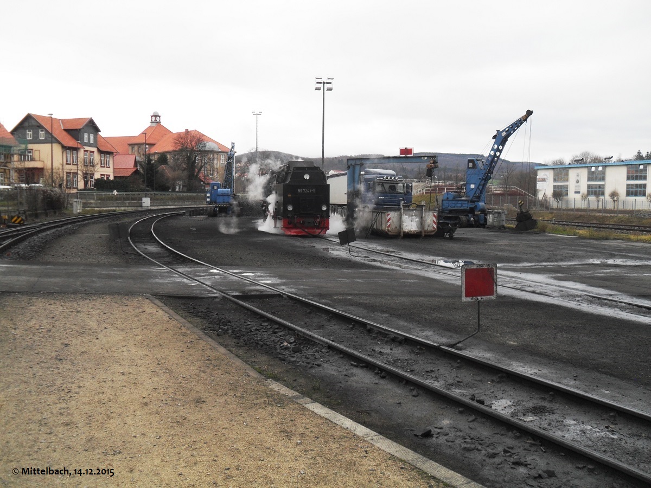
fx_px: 658
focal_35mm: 35
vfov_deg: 40.7
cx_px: 326
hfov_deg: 52.6
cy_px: 244
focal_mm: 6.2
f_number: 2.8
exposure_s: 1/125
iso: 100
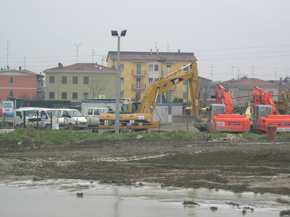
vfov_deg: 13.1
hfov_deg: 17.4
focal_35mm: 113
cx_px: 145
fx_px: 947
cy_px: 108
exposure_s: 1/74.5
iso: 64
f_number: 4.9
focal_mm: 23.4
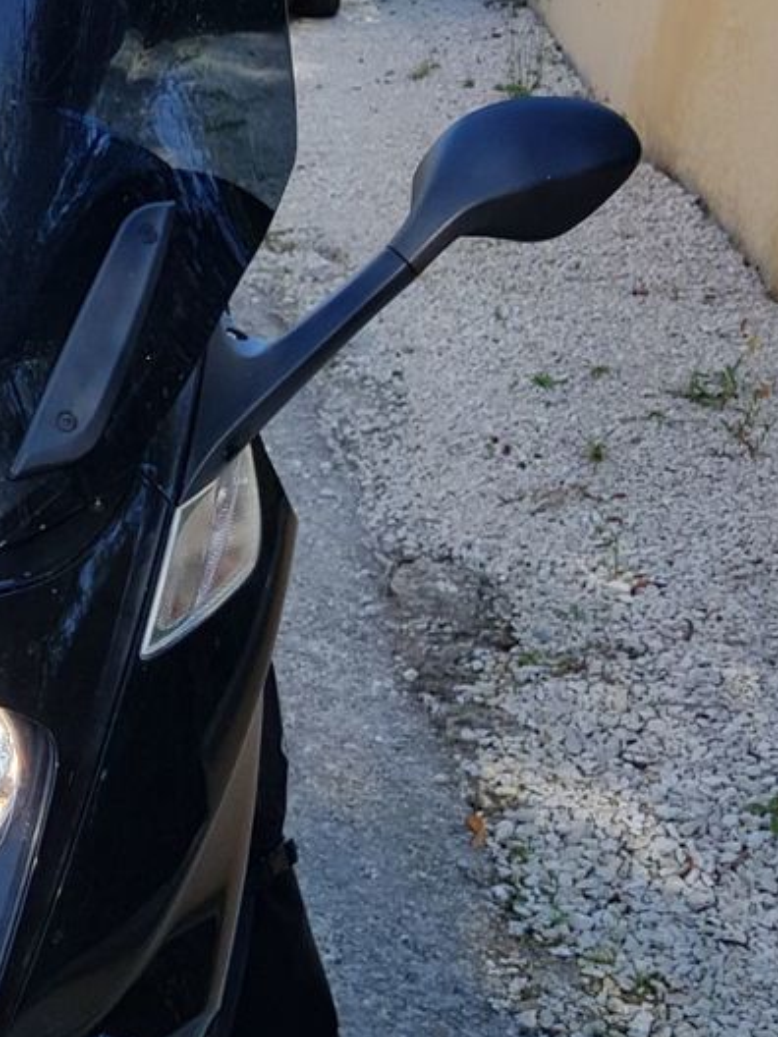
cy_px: 713
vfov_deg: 30.4
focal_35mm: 63
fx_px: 1888
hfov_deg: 22.3
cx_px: -16
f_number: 1.7
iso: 40
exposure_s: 1/670
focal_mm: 4.2
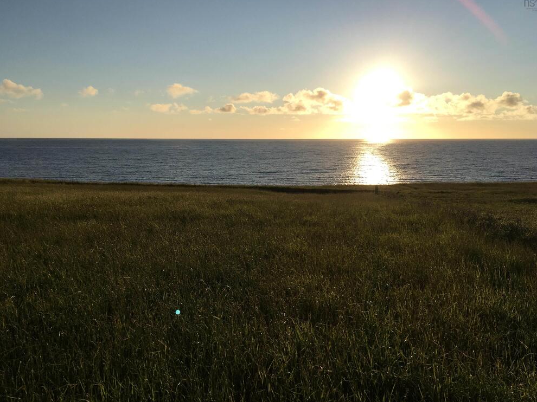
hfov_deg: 60.0
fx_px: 465
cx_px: 277
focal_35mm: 30
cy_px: 202
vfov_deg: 46.8
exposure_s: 1/2747
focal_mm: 4.15
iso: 25
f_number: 2.2
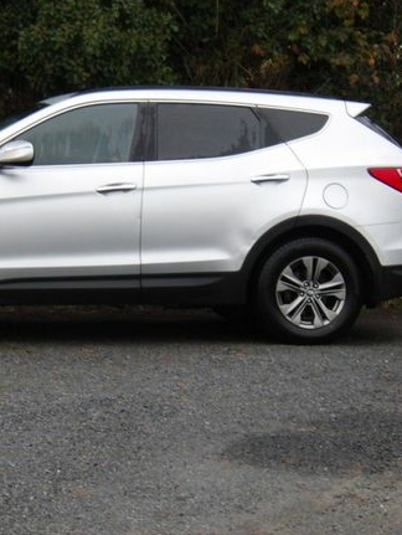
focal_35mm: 121
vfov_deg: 16.3
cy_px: 266
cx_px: 87
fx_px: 1871
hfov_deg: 12.2
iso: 208
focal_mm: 15.6
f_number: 5.6
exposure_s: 1/22
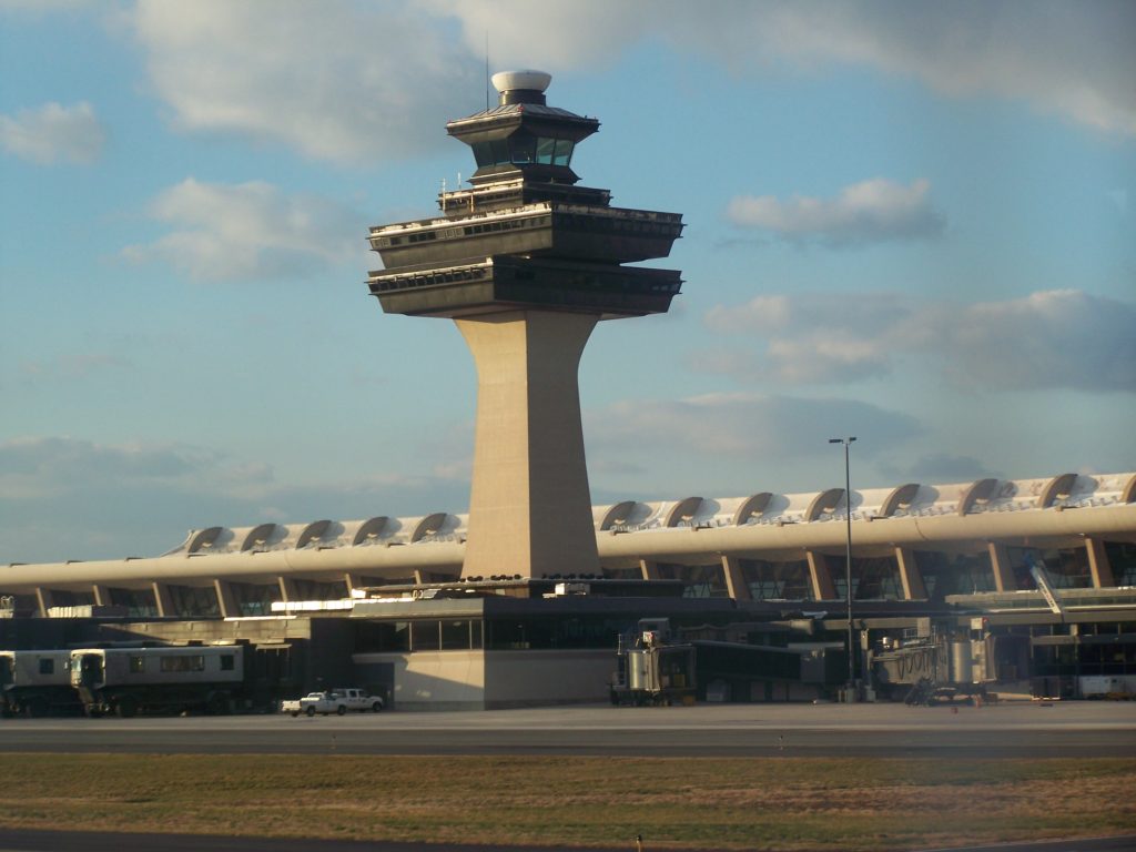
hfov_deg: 16.8
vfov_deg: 12.7
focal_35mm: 117
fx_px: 3840
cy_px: 426
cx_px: 568
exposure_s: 1/400
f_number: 3.3
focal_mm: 19.4
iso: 64
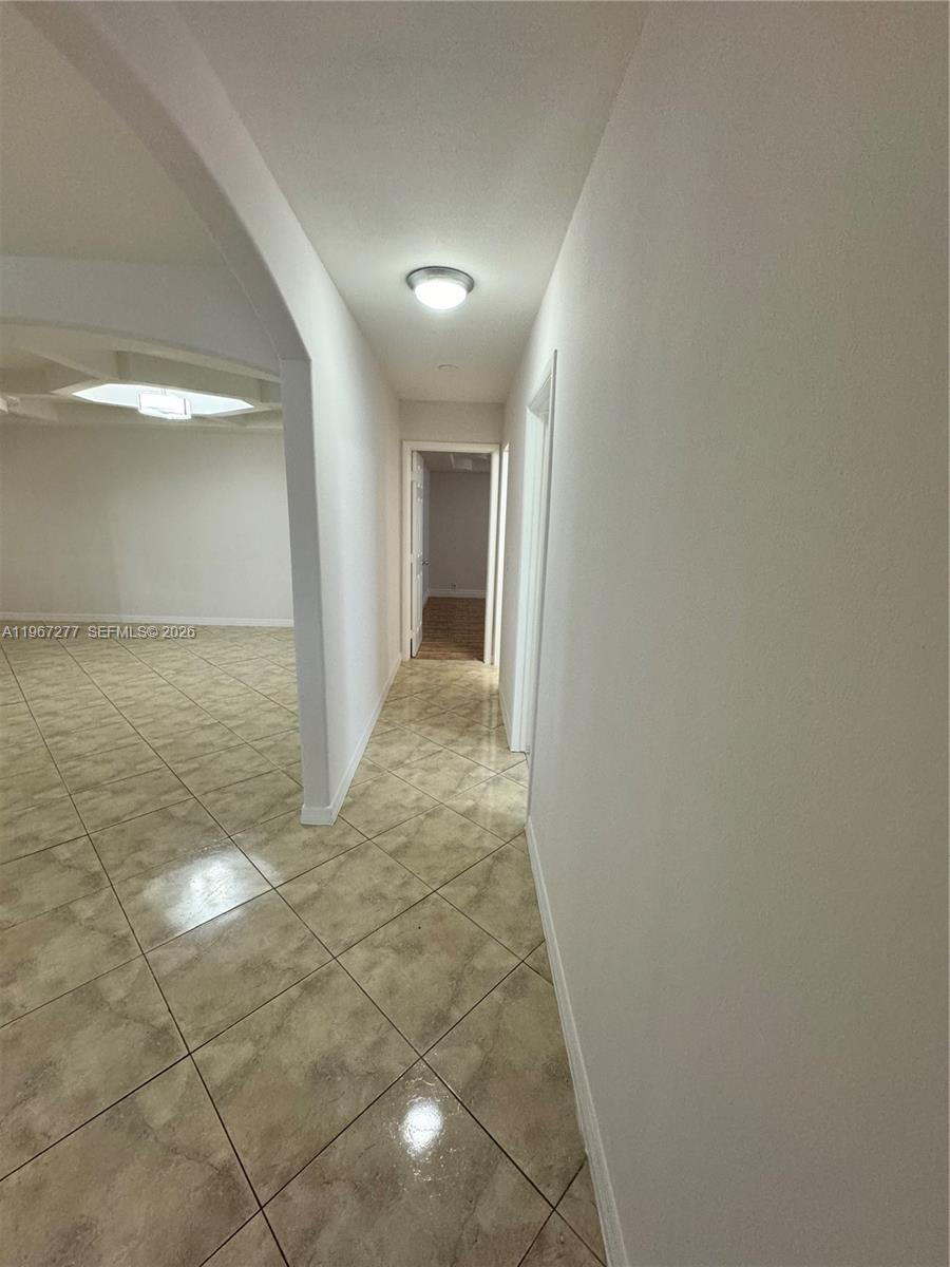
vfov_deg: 102.1
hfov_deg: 85.7
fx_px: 512
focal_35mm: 14
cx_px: 475
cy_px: 634
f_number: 2.2
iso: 250
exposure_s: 1/120
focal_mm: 2.22
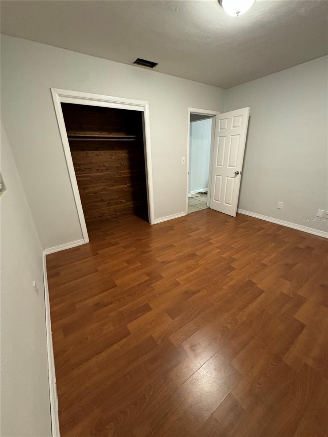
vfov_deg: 102.1
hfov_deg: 85.7
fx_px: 177
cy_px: 218
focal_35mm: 14
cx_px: 164
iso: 500
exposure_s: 1/60
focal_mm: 2.22
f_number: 2.2
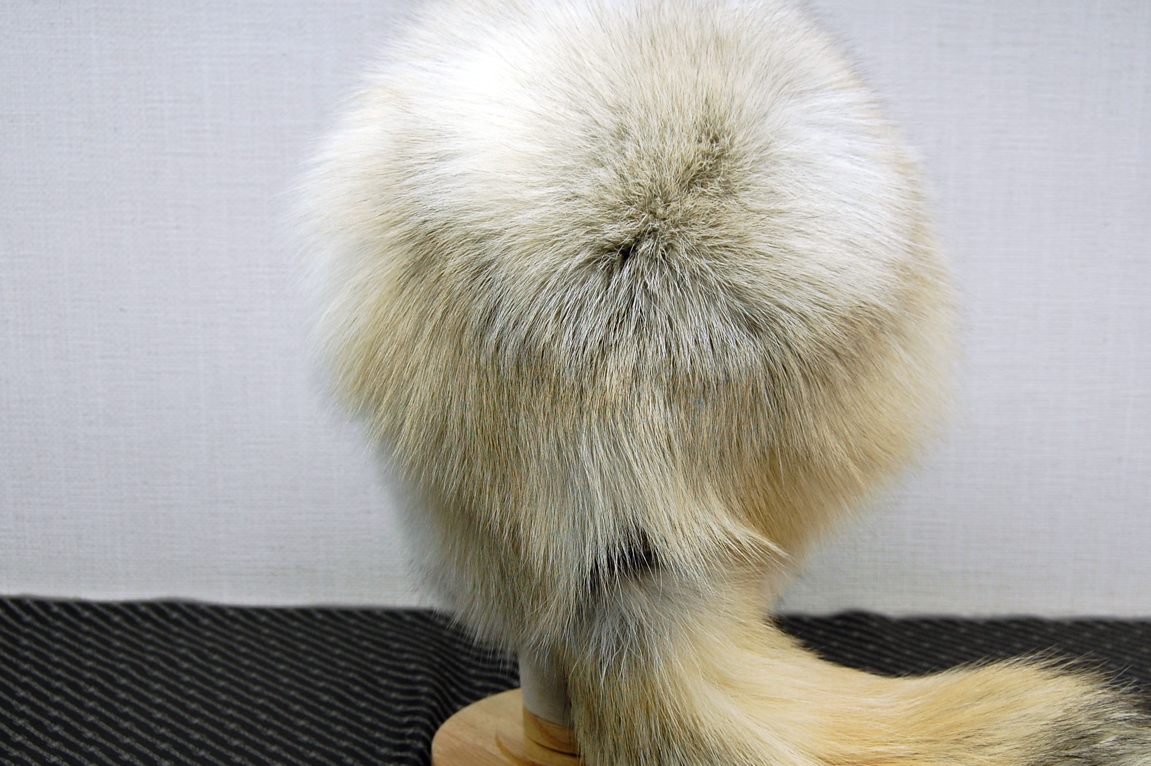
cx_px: 610
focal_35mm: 50
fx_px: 1597
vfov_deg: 26.9
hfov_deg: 39.6
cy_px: 418
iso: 360
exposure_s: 1/125
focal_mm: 26
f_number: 5.6
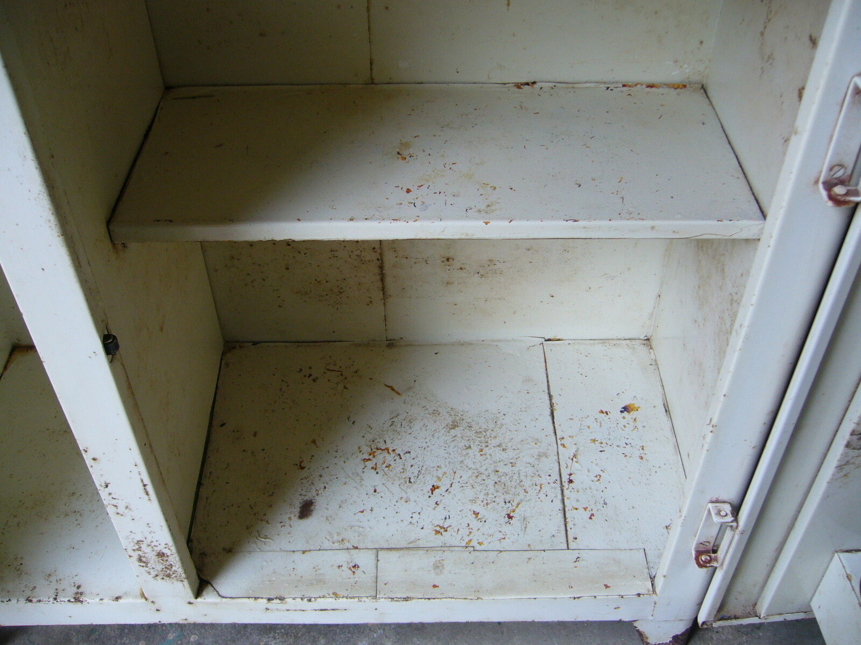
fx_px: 871
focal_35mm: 35
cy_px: 322
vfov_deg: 40.7
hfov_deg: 52.6
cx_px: 430
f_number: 2.8
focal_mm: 5.8
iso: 100
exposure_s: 1/30
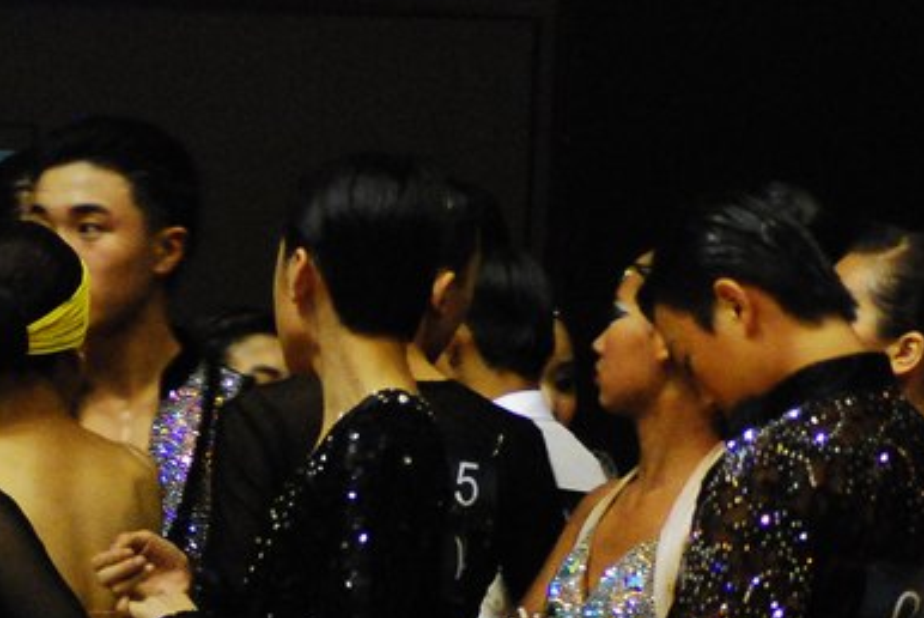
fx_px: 15591
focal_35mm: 607
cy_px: 947
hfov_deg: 3.4
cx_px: -120
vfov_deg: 2.3
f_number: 5.6
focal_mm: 122
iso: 1600
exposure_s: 1/25
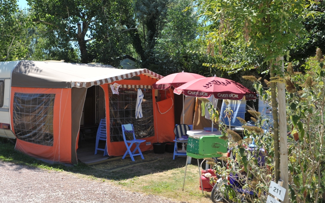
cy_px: 80
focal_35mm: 41
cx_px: 144
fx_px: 363
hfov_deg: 48.1
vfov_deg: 31.1
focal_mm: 34
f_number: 8
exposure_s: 1/250
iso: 200
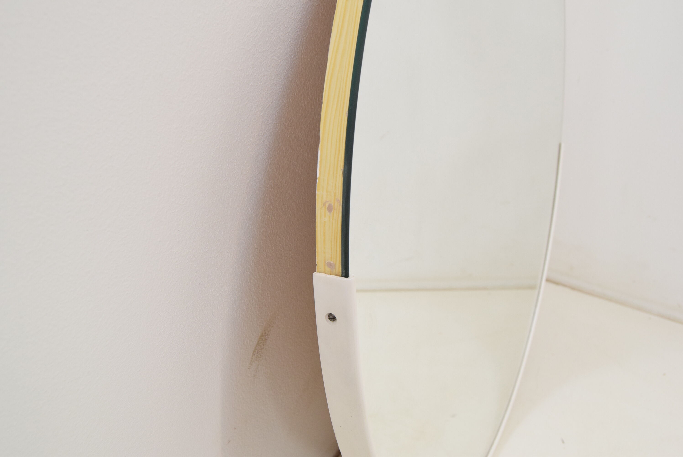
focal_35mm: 36
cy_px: 228
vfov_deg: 36.9
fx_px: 684
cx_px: 342
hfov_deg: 53.1
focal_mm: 24
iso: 1600
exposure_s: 1/200
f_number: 7.1
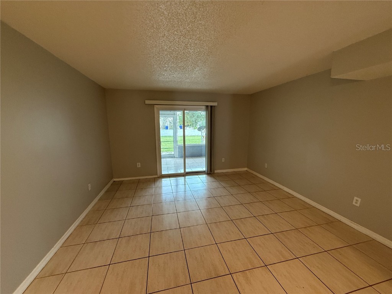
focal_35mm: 14
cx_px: 196
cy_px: 147
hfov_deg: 102.1
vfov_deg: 85.7
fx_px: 159
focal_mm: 2.22
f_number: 2.2
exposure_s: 1/120
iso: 250
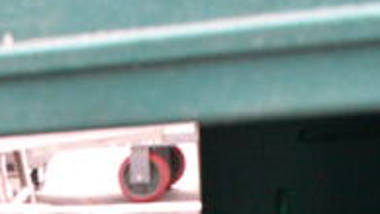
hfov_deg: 22.8
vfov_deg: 12.6
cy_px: 359
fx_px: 897
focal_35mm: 89
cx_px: -16
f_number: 7.1
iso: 6400
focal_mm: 18
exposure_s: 1/200
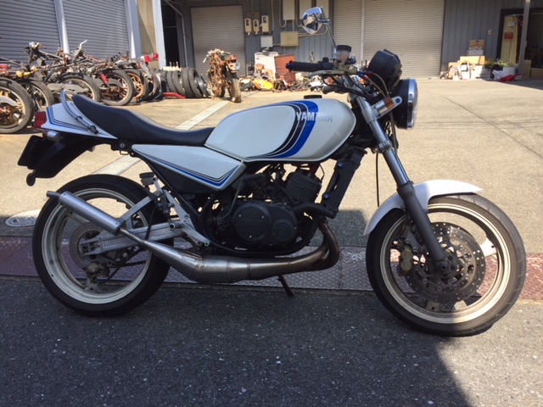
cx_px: 272
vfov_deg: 48.2
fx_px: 455
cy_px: 204
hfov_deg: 61.7
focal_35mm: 29
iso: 32
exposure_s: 1/842
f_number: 2.2
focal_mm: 4.15
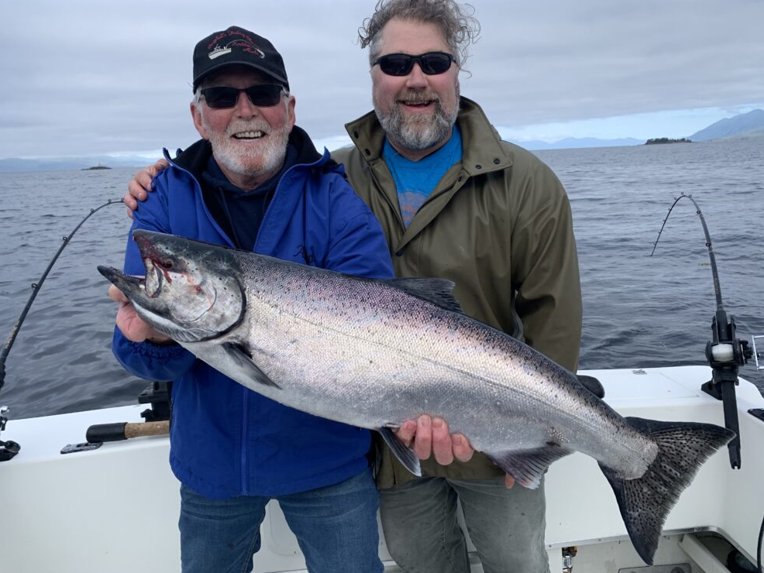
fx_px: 596
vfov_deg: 51.4
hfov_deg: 65.3
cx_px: 386
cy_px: 295
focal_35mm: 27
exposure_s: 1/954
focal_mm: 4.25
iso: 25
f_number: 1.8
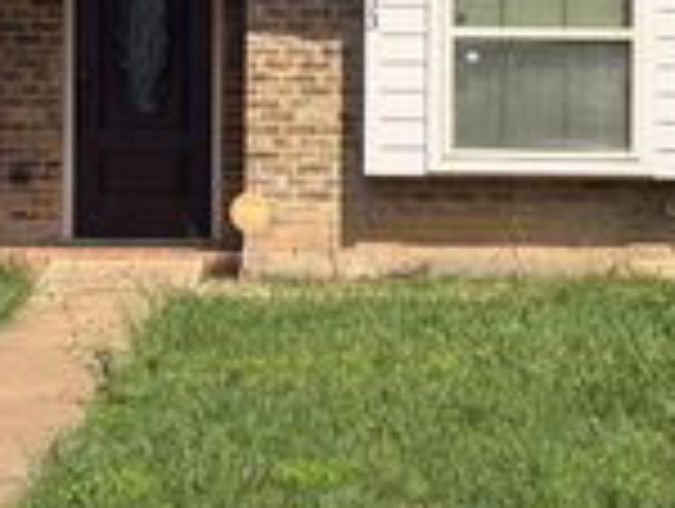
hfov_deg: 12.3
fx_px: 3125
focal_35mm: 160
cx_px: 432
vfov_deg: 9.3
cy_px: 119
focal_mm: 6.76
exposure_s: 1/4329
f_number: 1.78
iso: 64
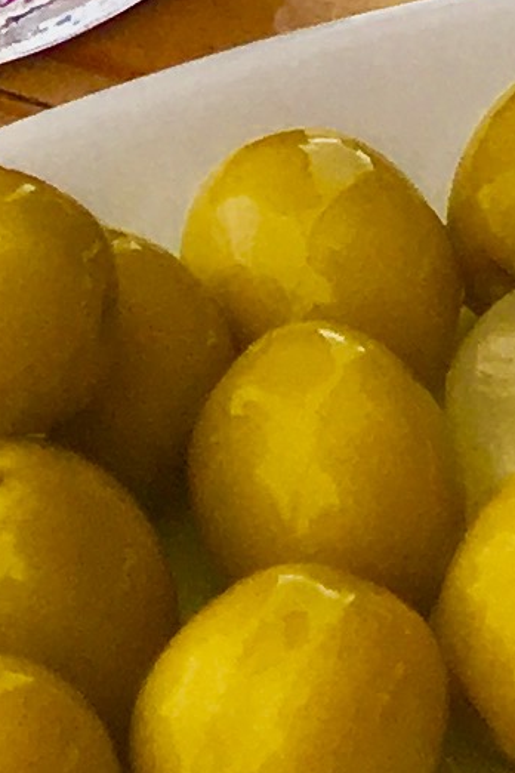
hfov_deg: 5.8
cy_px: -2008
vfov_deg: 7.2
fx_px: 4999
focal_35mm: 233
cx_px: 869
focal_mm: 4.15
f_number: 2.2
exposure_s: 1/310
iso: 25
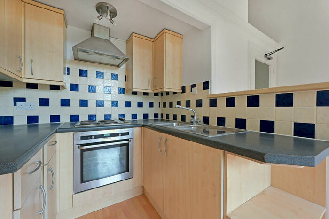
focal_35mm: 14
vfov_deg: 81.2
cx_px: 164
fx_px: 128
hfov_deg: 104.3
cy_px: 110
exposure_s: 1.6
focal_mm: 14
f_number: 16
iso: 200
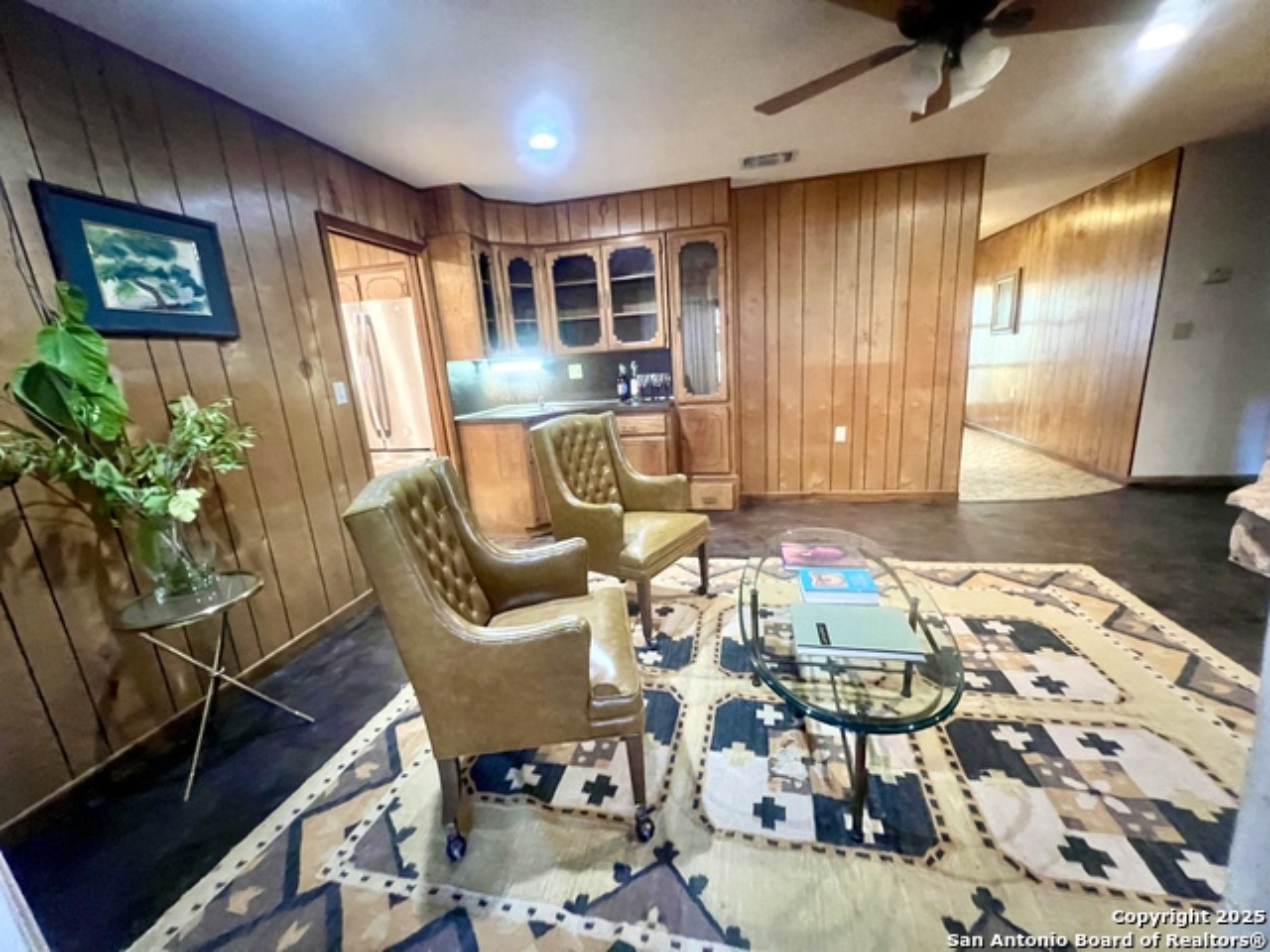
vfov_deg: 89.9
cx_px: 635
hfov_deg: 106.2
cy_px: 476
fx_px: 477
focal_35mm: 13
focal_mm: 1.57
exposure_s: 1/40
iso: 1000
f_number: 1.8
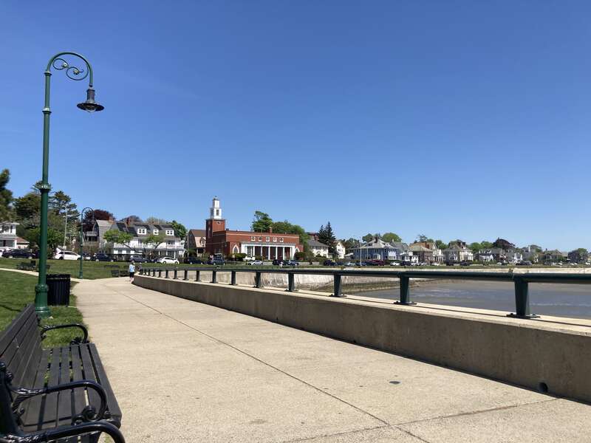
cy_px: 222
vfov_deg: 49.7
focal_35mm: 28
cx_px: 296
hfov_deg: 63.4
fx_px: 478
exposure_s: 1/2525
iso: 20
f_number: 1.8
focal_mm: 3.99
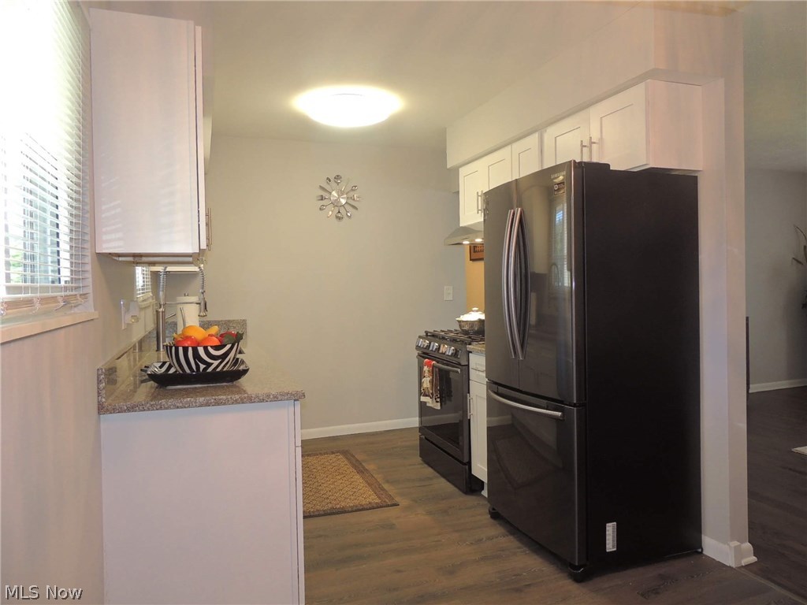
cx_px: 404
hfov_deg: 71.6
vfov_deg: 56.8
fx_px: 560
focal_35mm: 24
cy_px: 302
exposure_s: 1/40
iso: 250
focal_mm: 4.3
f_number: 3
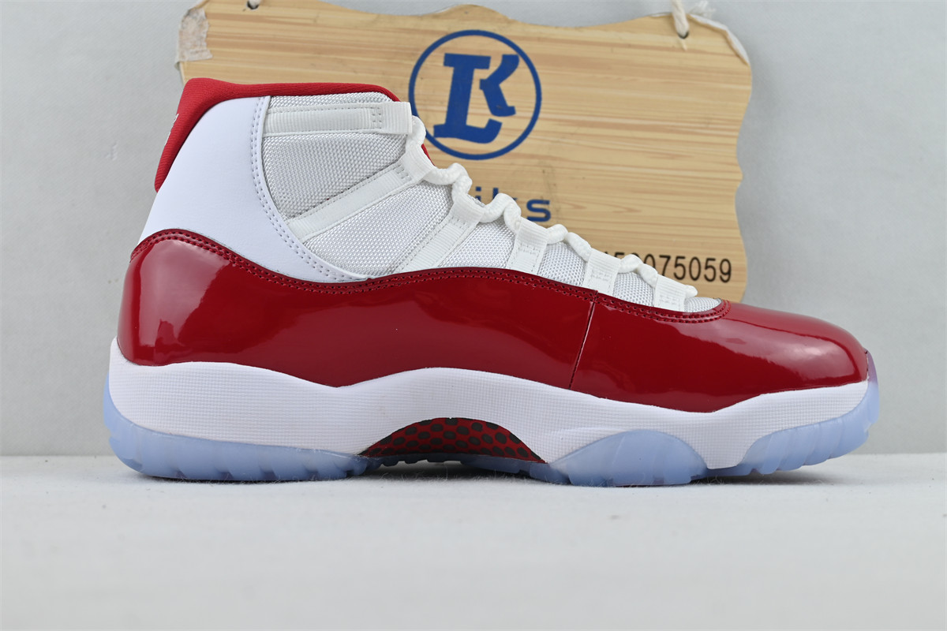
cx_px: 474
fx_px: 1203
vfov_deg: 29.4
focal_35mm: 46
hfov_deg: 43.0
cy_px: 316
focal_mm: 30.5
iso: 100
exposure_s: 1/80
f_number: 4.8
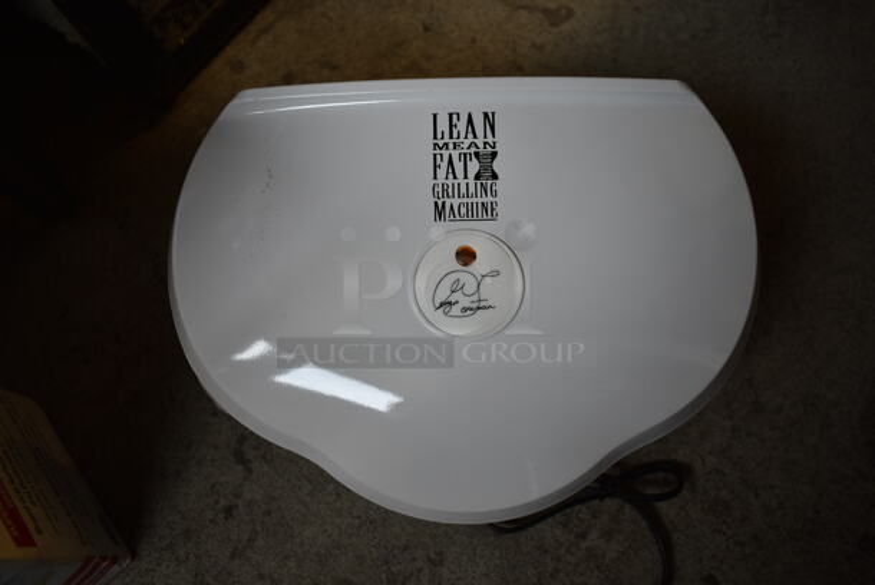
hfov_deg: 67.3
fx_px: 657
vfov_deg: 48.0
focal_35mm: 27
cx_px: 438
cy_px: 292
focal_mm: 18
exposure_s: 1/30
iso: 200
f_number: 3.5
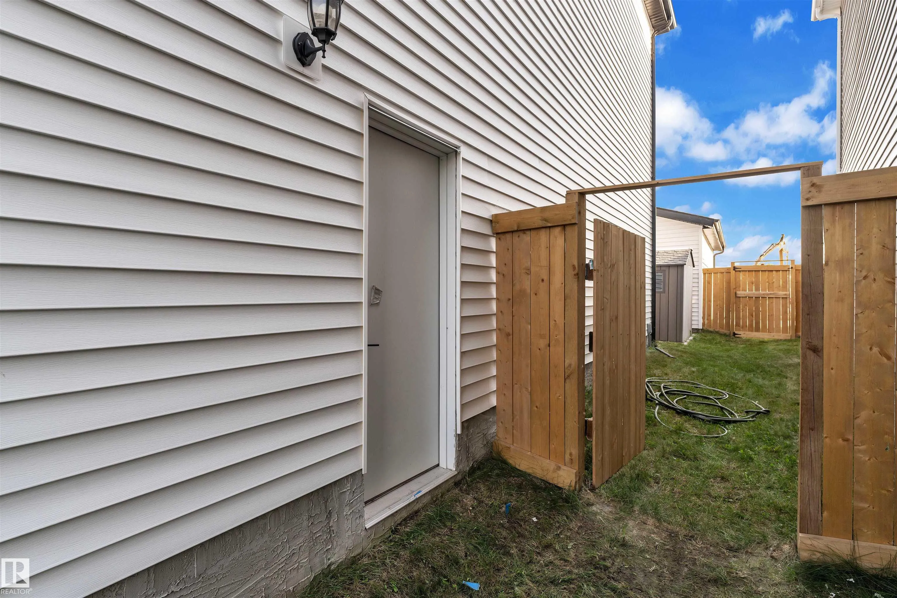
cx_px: 448
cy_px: 299
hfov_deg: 91.9
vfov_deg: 69.2
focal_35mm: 17
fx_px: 434
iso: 400
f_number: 5.6
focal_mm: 17.4
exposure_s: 1/250
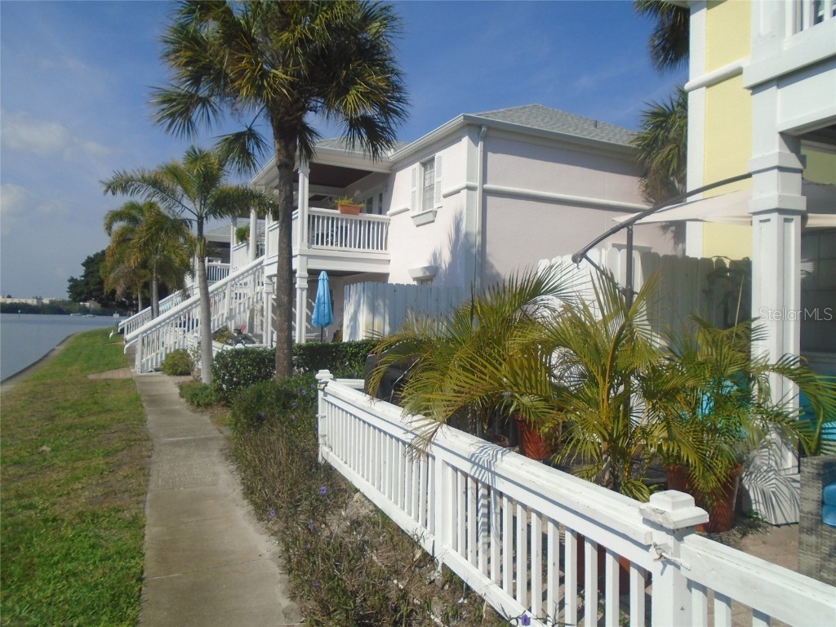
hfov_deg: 67.3
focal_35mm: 26
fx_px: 628
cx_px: 418
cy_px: 314
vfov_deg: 53.1
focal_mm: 4.6
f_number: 8
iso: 100
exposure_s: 1/320
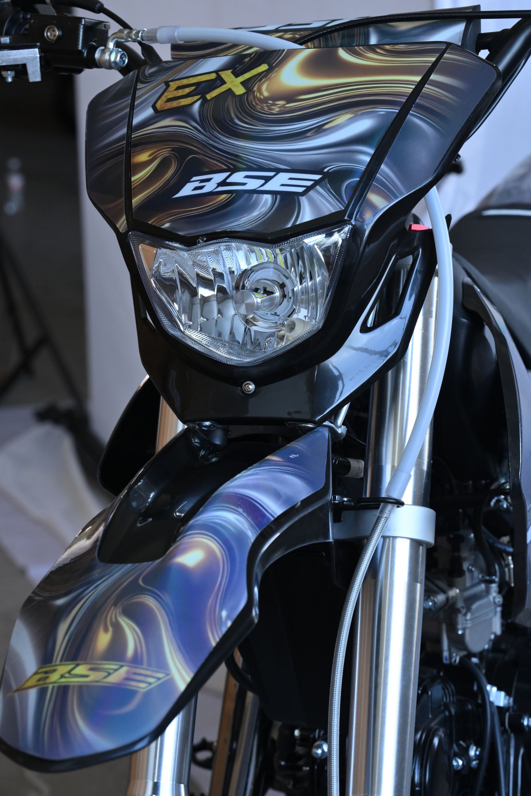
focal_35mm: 101
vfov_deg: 20.2
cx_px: 266
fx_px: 2235
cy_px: 398
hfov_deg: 13.6
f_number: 10
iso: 1100
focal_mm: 101
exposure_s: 1/60
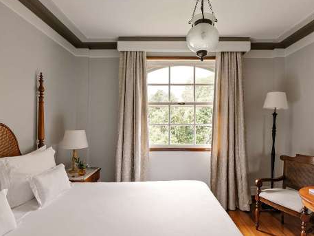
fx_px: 191
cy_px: 115
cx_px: 163
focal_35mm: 21
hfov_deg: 78.9
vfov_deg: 63.5
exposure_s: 1/4
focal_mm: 24.8
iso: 400
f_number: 9
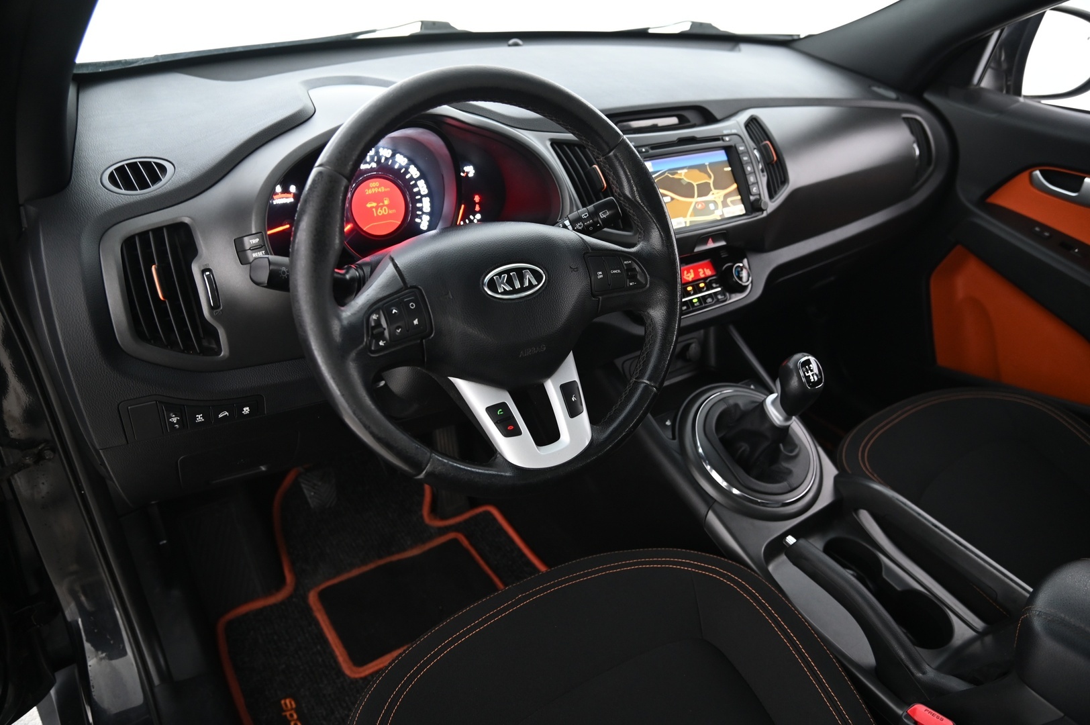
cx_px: 545
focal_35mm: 24
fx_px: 726
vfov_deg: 53.1
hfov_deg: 73.8
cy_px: 362
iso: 2000
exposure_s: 1/13
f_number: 4
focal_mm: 24
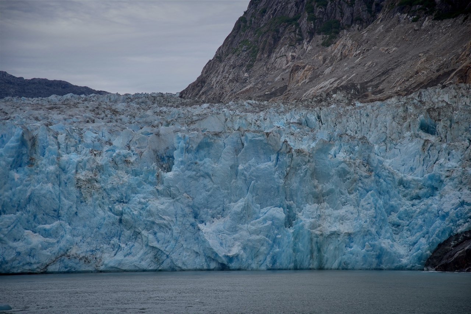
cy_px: 157
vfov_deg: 11.4
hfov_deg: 17.1
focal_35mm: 120
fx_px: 1570
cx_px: 236
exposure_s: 1/250
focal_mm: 120
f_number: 5.6
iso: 100
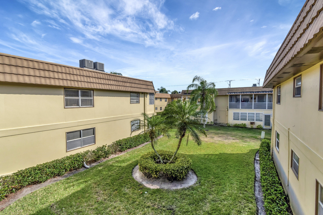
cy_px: 108
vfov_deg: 77.3
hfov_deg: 100.4
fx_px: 135
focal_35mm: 15
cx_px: 162
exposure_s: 1/2000
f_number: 8
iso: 500
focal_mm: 10
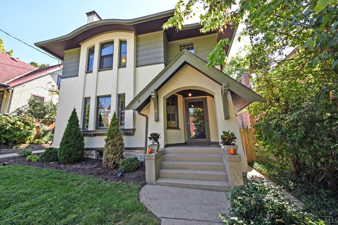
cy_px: 108
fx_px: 141
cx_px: 160
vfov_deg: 77.3
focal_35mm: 15
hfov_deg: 100.3
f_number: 10
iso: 320
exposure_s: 1/125
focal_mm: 14
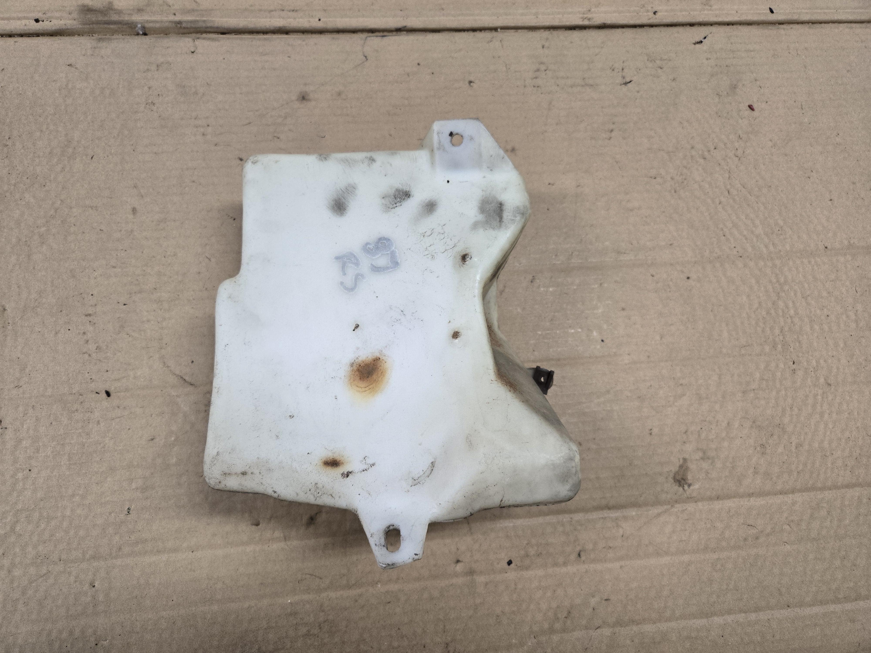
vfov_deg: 58.9
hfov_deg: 73.9
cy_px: 326
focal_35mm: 23
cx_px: 436
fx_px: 579
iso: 250
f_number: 1.8
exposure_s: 1/120
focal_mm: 5.4
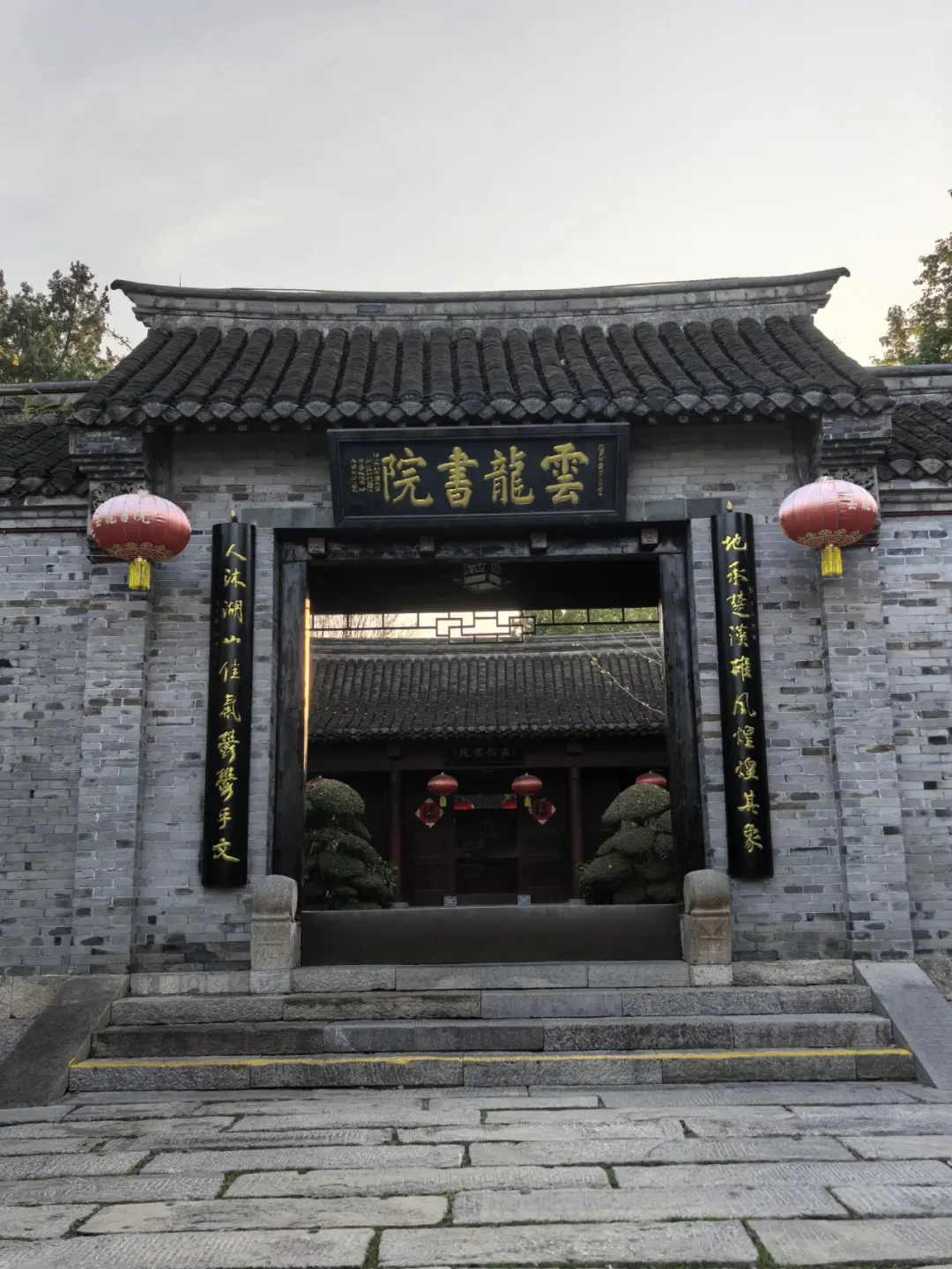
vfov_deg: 56.8
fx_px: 1173
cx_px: 476
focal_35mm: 32
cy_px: 634
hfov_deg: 44.2
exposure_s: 1/300
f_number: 2
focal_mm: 6.98
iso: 50
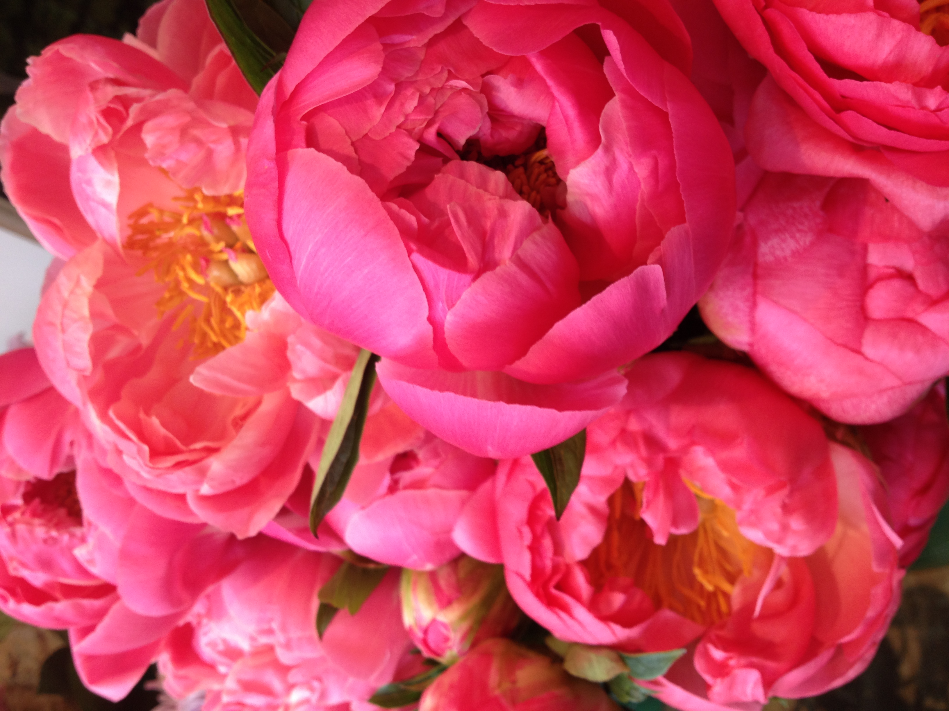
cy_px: 356
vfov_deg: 40.7
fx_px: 960
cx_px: 474
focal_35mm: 35
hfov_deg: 52.6
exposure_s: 1/20
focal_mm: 4.28
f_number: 2.4
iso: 50
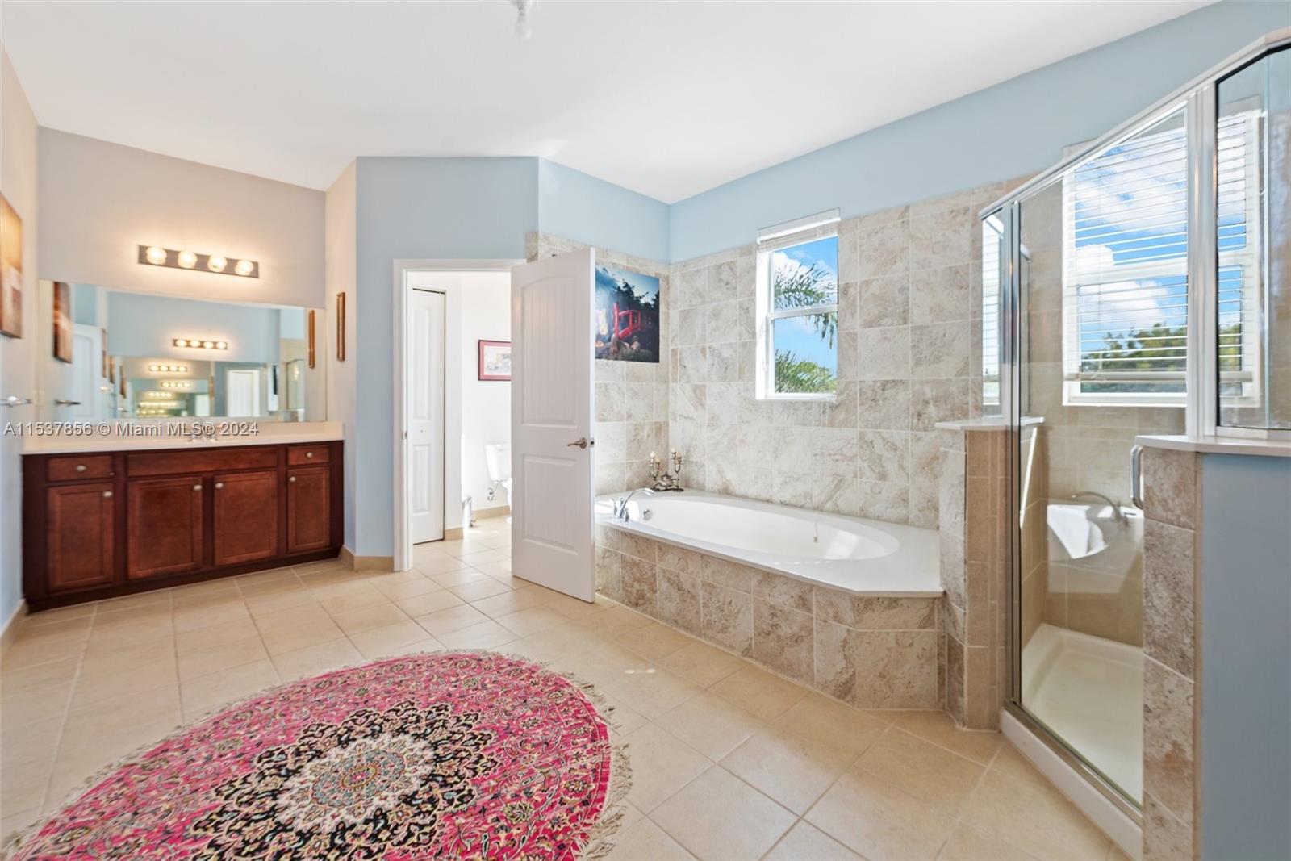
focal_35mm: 14
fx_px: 502
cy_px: 430
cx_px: 646
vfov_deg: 81.2
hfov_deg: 104.2
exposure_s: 1/13
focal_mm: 14
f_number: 8
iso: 400
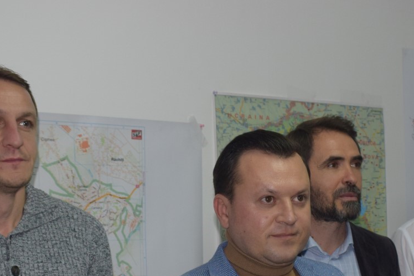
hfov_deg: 25.9
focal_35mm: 78
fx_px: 897
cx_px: 269
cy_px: 228
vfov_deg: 17.3
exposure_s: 1/100
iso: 800
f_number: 5
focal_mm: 24
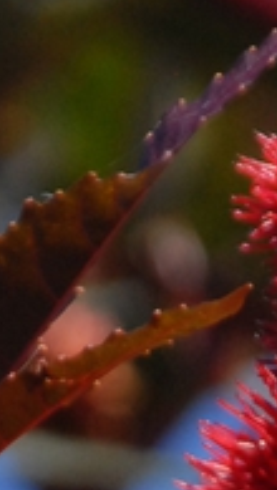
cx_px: 512
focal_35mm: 1650
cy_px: 952
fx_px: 21499
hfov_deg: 0.7
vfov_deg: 1.3
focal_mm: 200
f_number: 9
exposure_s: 1/320
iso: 400
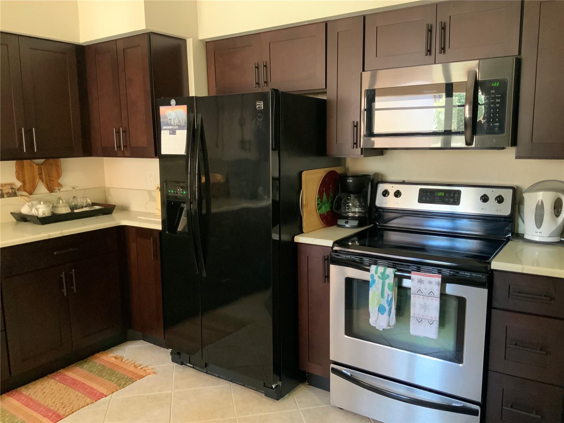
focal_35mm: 29
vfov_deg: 48.2
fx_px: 472
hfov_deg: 61.7
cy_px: 212
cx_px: 282
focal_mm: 3
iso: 320
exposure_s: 1/38
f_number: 1.8
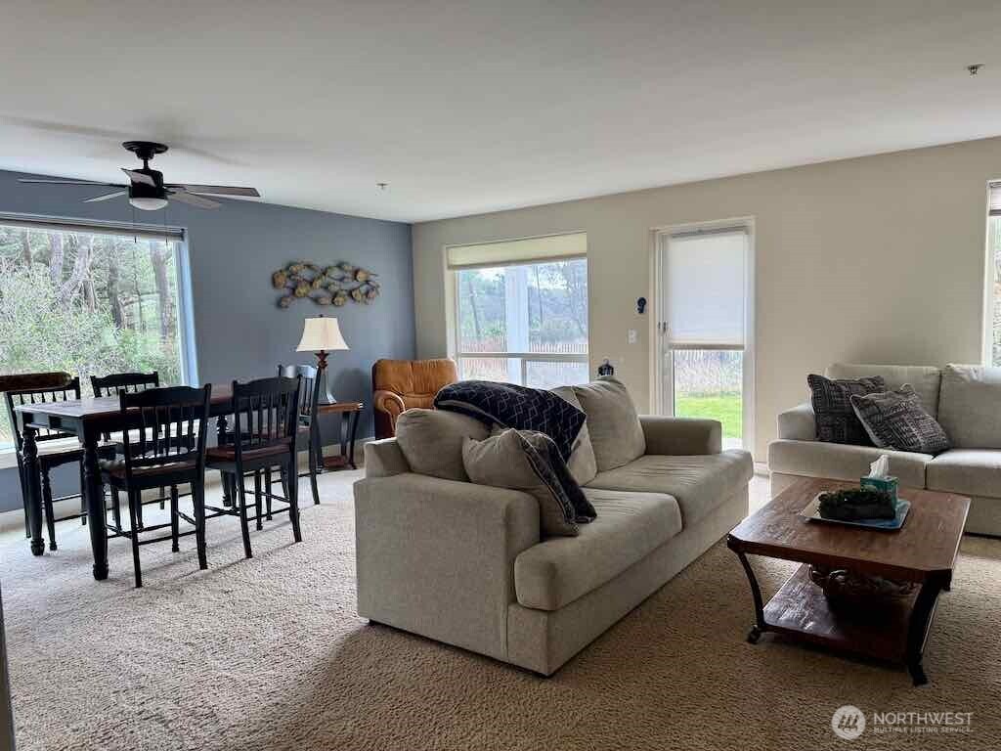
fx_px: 694
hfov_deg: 71.6
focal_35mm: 24
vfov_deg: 56.8
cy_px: 376
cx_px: 500
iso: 125
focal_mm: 6.76
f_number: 1.78
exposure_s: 1/186
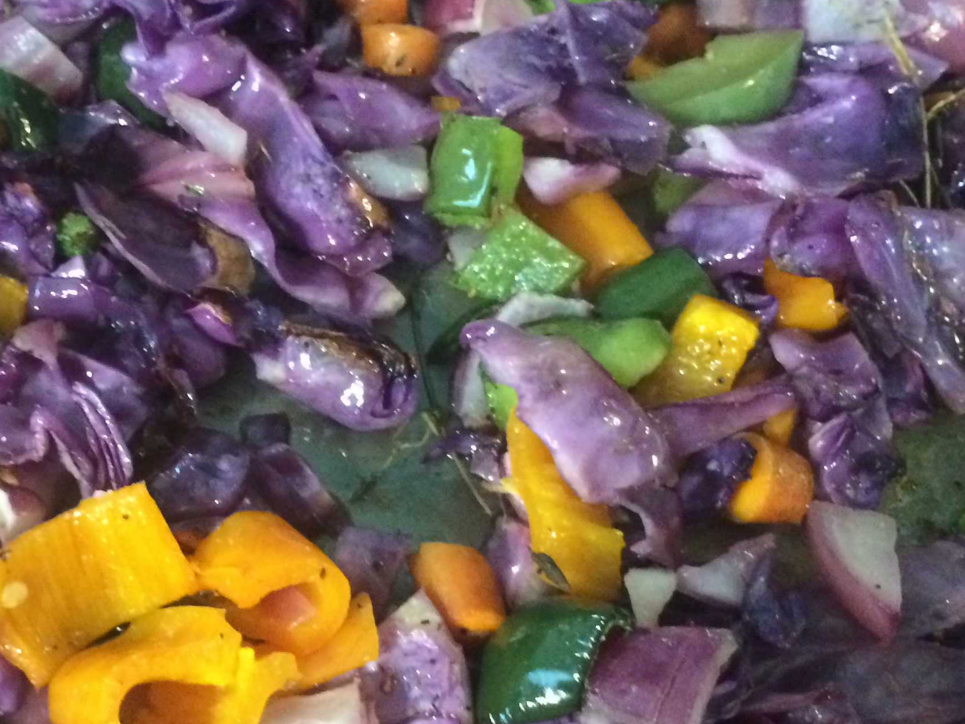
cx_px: 279
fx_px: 1561
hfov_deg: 33.9
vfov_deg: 26.0
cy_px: 449
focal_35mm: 56
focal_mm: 4.15
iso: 500
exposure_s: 1/15
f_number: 2.2
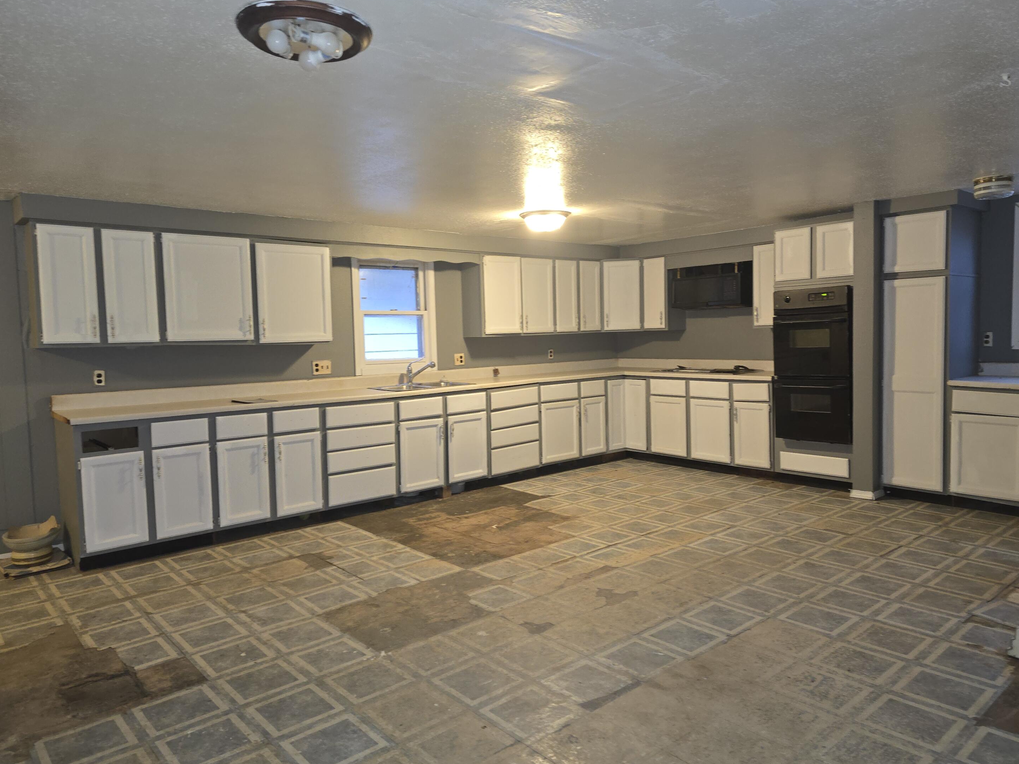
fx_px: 706
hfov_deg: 71.6
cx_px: 508
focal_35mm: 24
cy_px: 376
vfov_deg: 56.8
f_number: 1.7
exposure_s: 1/12
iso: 160
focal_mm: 6.3
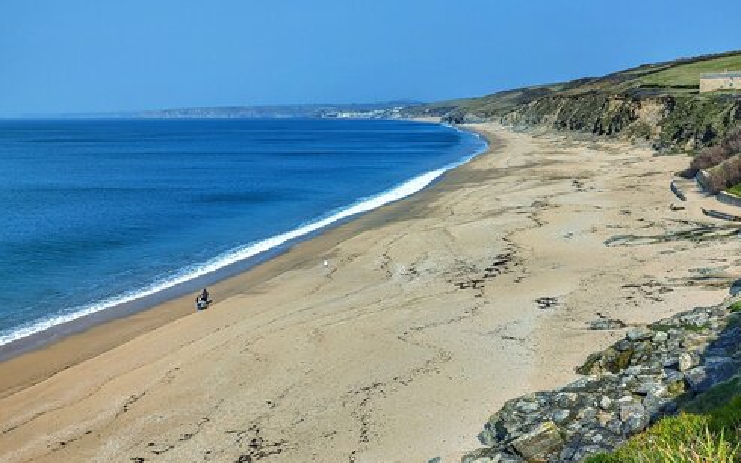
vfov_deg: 34.3
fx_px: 747
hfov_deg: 52.8
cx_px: 380
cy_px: 270
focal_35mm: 37
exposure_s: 1/1953
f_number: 1.85
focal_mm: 6.81
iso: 43
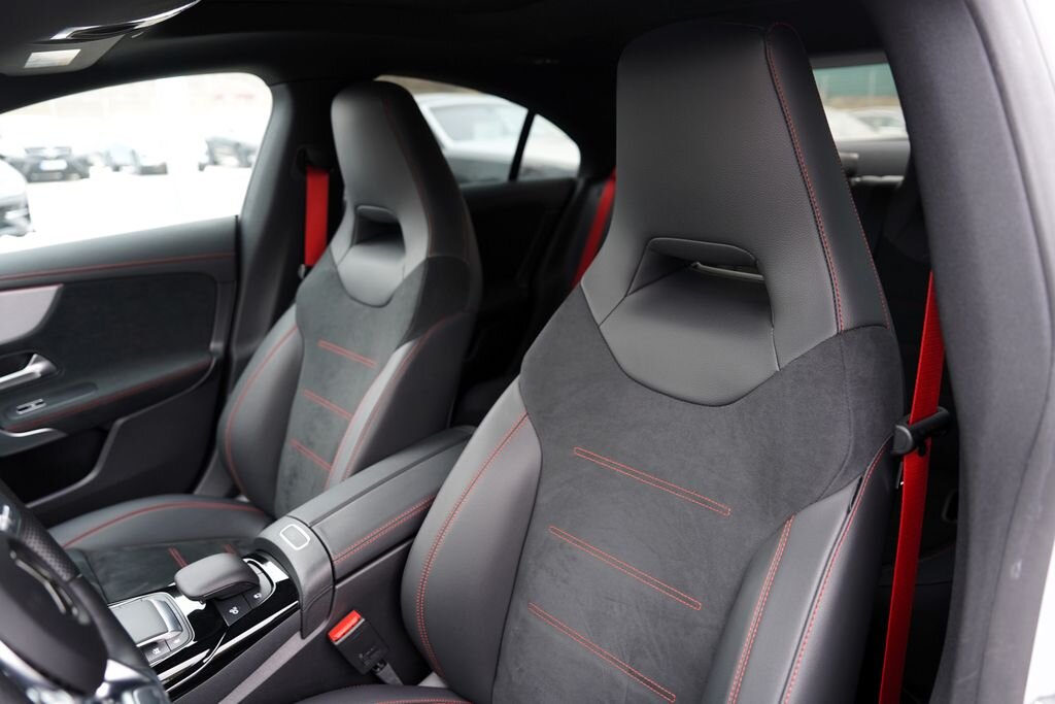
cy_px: 352
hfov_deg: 73.7
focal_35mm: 24
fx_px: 703
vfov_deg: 53.1
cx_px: 528
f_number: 2.8
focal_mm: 24
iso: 320
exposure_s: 1/30
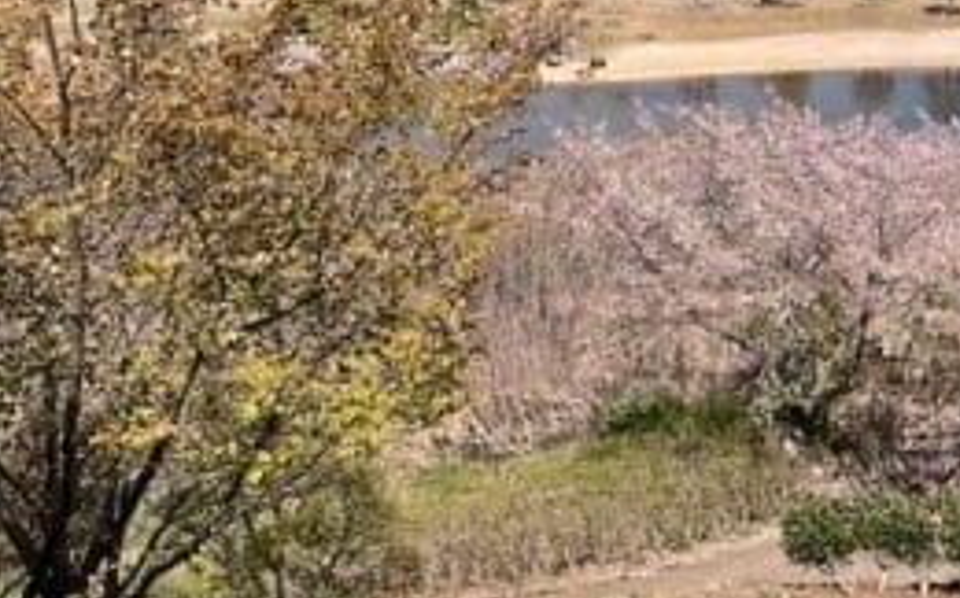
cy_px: 197
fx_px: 1385
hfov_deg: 36.0
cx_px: 860
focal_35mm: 53
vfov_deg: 24.2
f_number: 1.5
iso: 50
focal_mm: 5.7
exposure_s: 1/3165
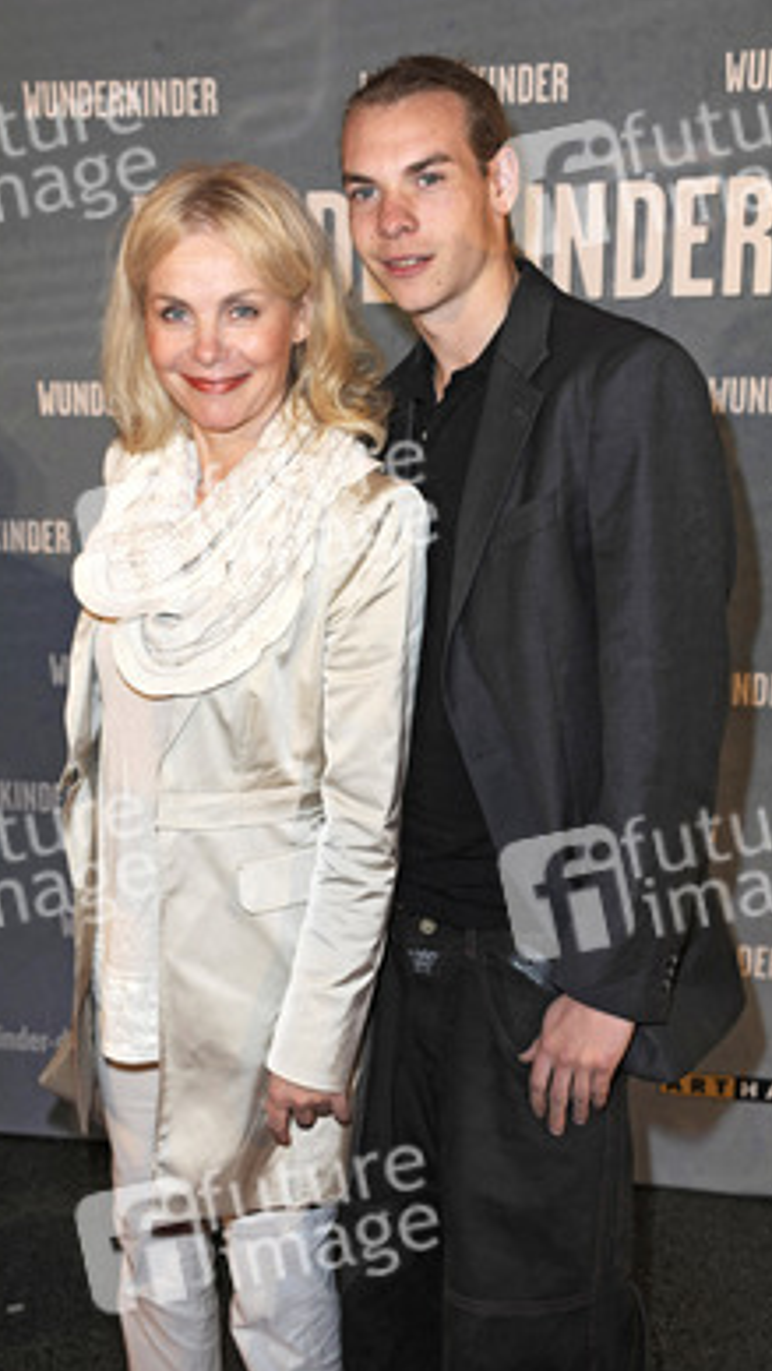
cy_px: 701
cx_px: 360
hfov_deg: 27.7
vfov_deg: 47.3
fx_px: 1564
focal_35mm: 43
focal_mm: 40
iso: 500
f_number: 5.6
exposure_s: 1/160
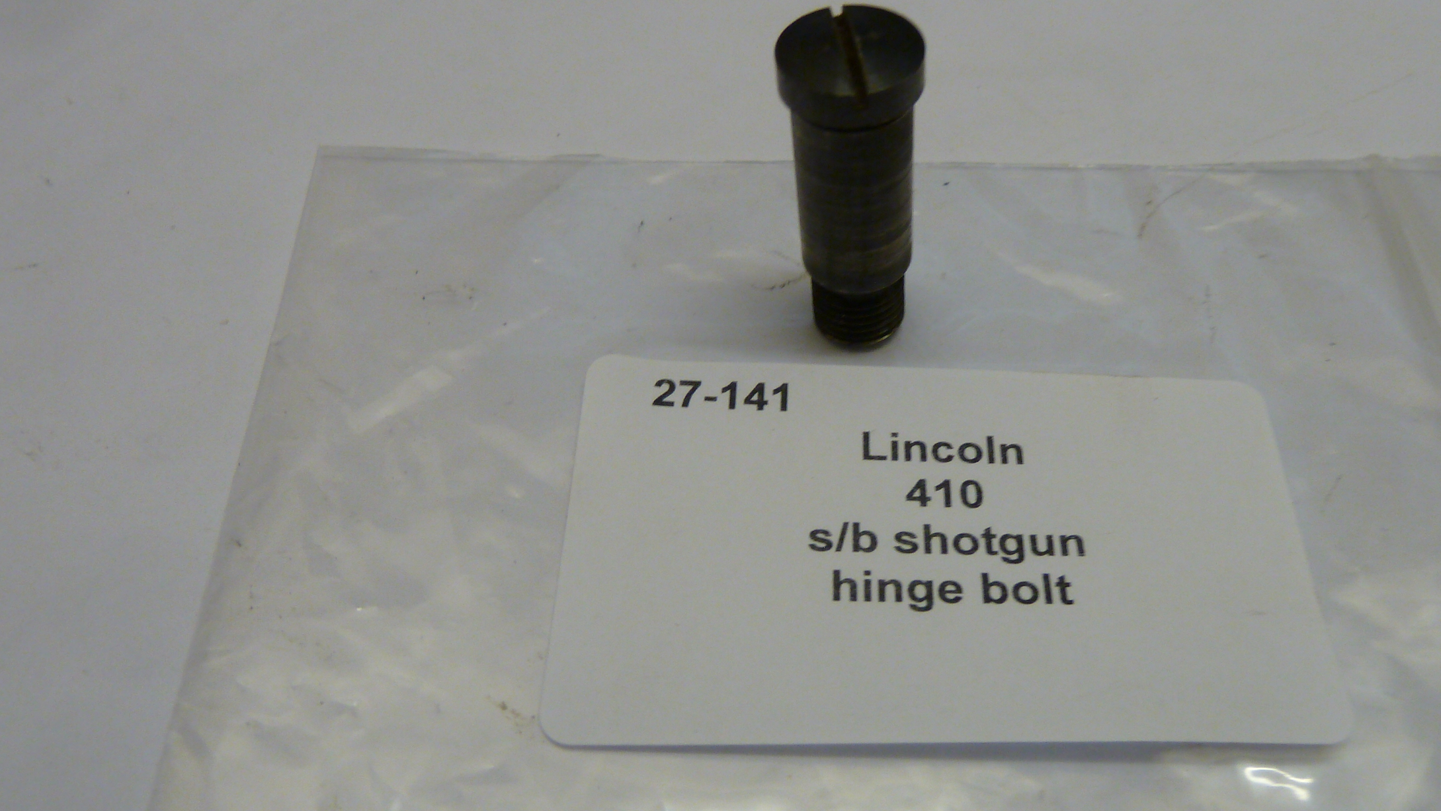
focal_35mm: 32
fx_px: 1223
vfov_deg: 36.6
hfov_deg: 60.8
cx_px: 813
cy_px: 459
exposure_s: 1/30
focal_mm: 4.1
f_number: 3.3
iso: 160
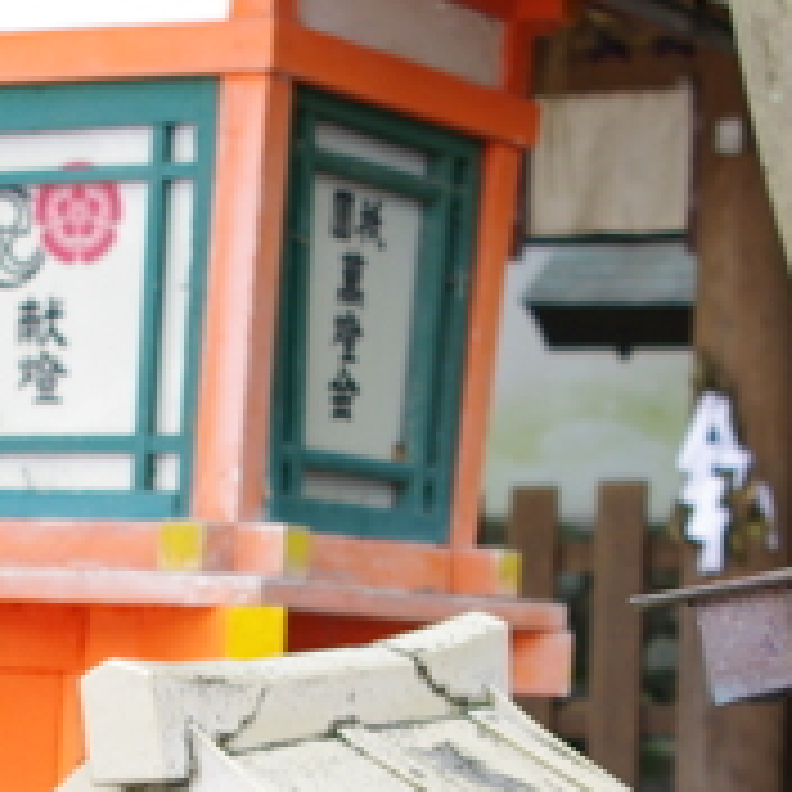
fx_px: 3960
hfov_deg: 11.4
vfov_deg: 11.3
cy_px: 774
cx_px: 252
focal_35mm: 153
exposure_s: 1/125
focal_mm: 21.25
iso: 200
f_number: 4
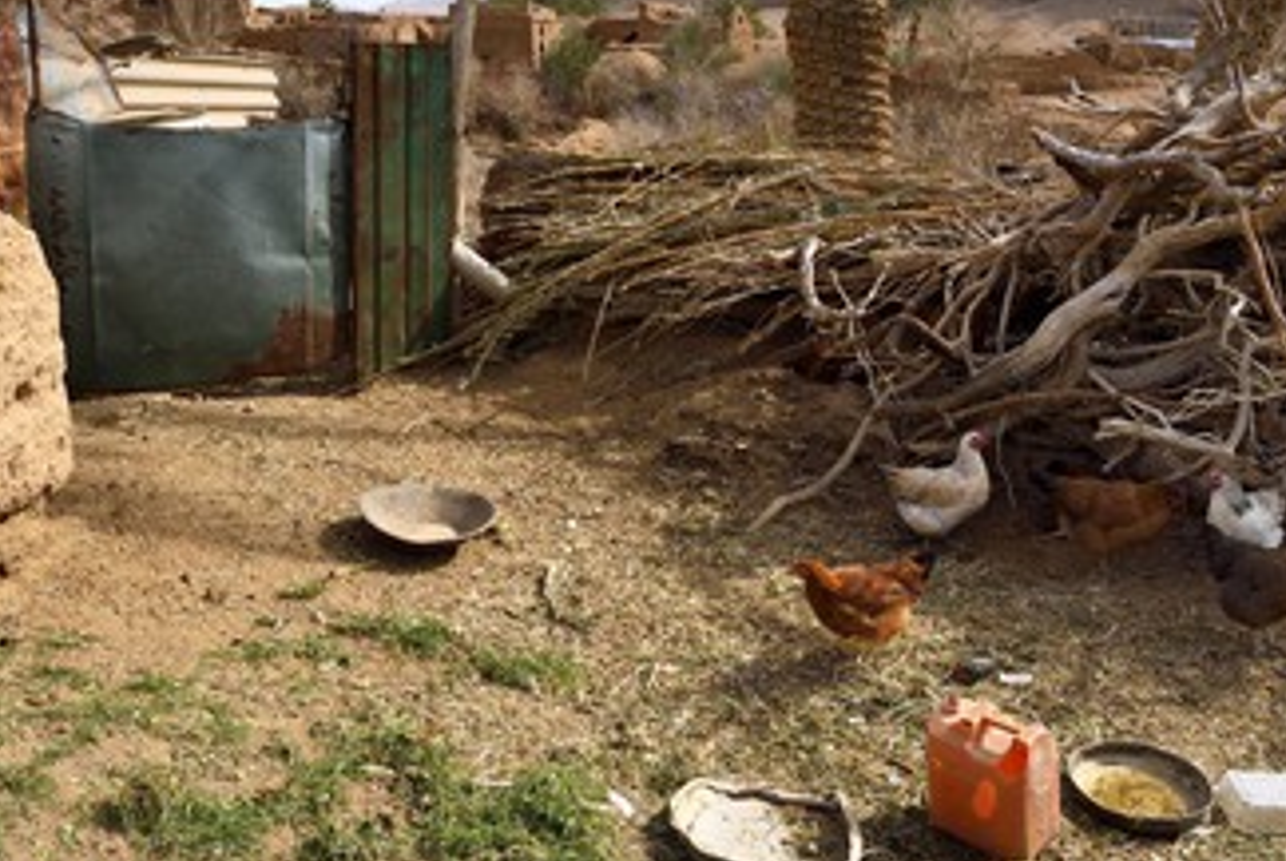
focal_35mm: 31
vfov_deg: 42.1
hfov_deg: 60.2
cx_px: 629
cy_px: 325
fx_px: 1109
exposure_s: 1/250
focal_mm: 24
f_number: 10
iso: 200
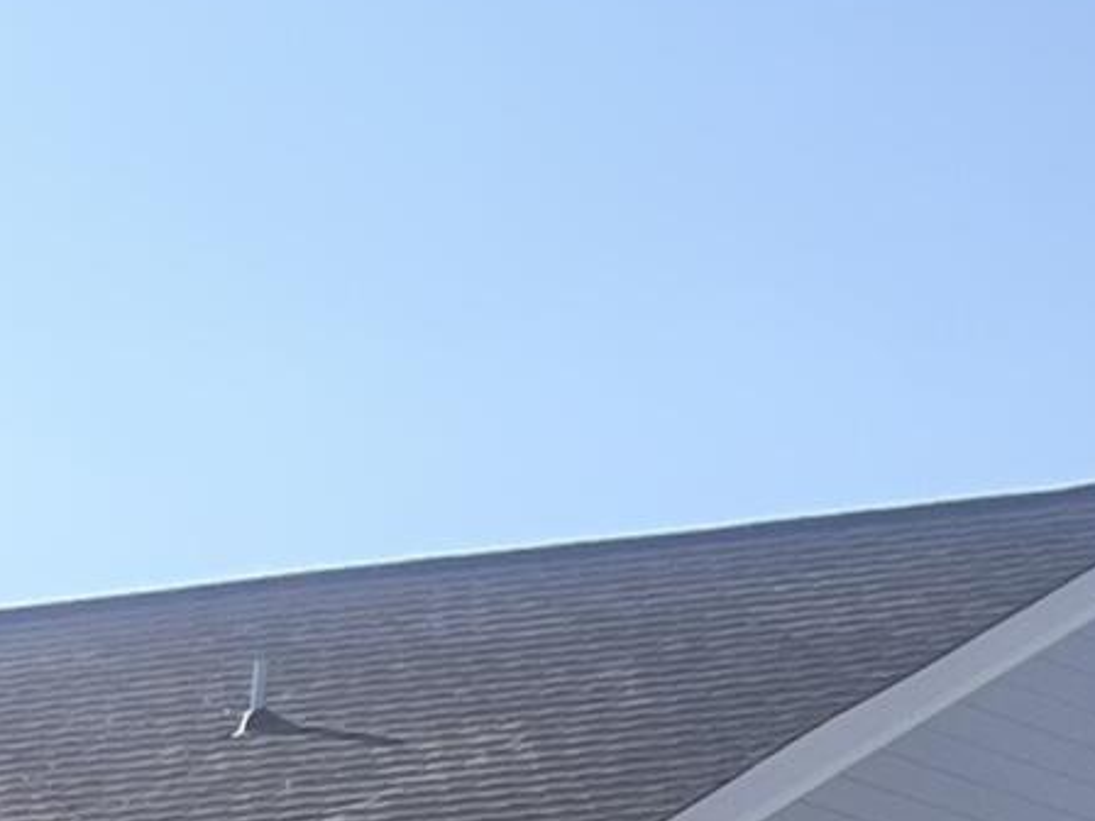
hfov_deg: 8.7
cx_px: 3620
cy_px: 1466
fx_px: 5504
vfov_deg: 8.2
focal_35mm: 174
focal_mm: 5.1
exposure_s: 1/3311
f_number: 1.6
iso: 50
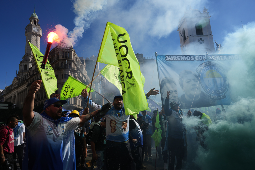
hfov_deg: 73.8
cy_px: 85
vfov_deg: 53.1
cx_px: 128
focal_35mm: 24
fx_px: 170
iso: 160
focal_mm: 24
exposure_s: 1/800
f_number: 9
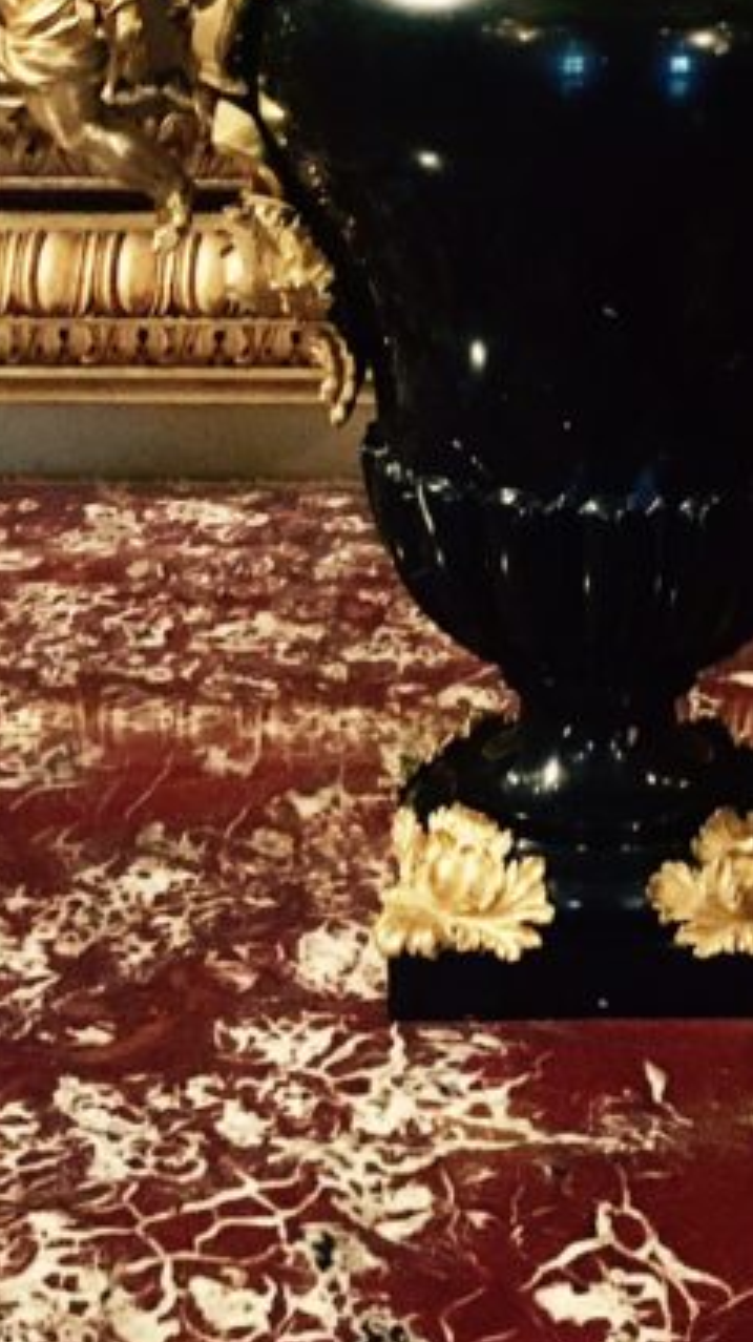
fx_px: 2703
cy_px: -145
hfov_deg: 15.7
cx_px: 633
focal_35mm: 76
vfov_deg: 25.7
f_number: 2.2
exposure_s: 1/17
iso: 320
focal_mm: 4.15
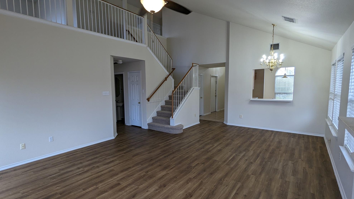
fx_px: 169
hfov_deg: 92.6
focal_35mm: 18
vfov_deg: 61.0
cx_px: 174
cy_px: 102
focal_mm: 2.35
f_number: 2.2
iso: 47
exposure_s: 1/30
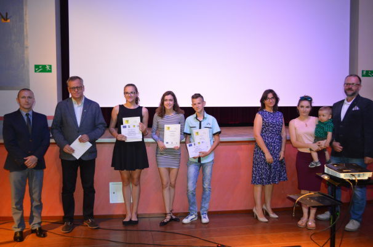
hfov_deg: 57.3
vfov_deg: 39.8
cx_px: 186
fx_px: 341
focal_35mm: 33
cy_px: 124
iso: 800
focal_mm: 22
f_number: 3.8
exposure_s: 1/60
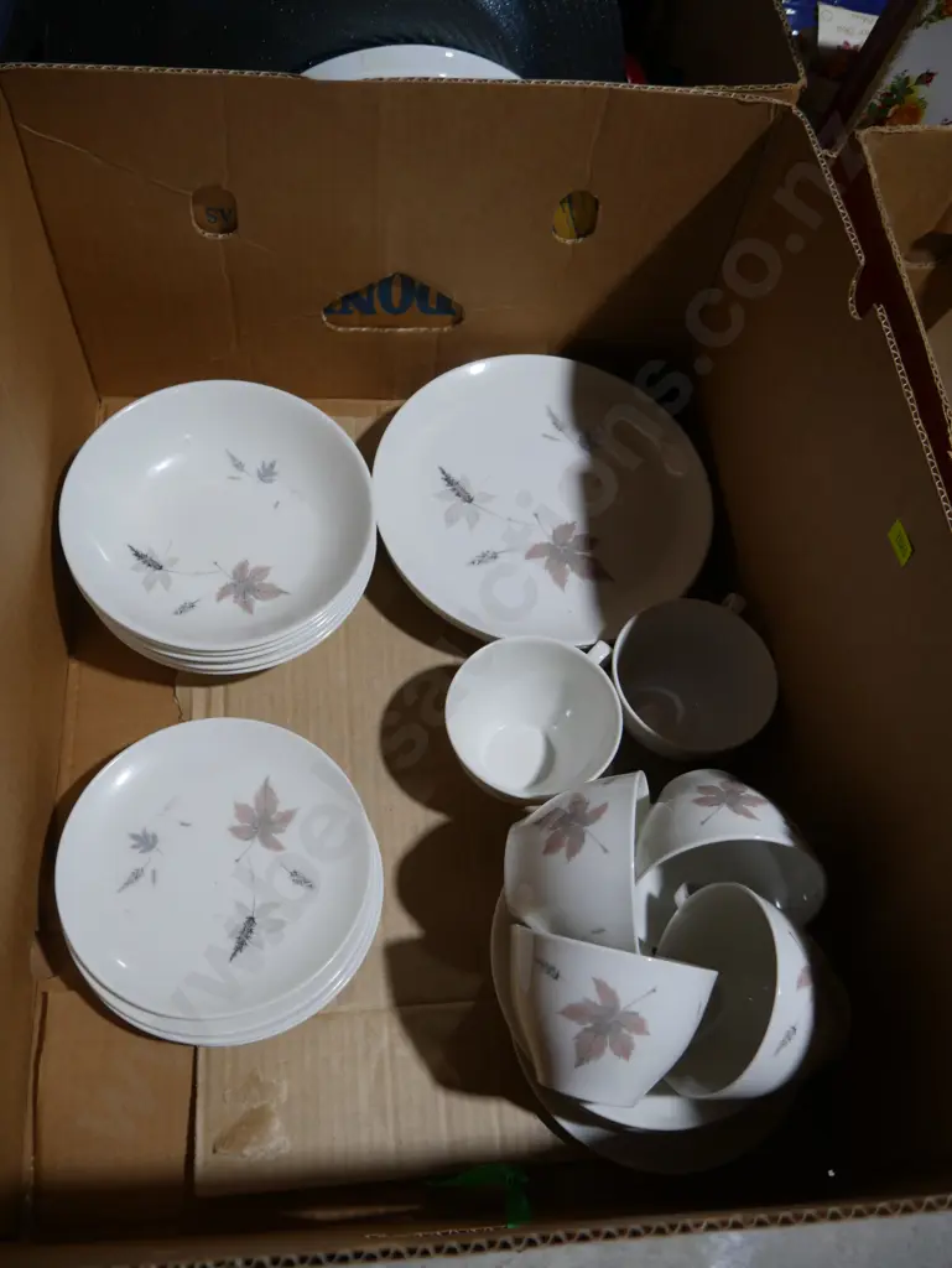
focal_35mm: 28
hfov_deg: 49.8
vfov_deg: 63.4
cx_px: 476
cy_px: 634
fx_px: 1026
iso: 200
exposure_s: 1/125
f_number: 3.5
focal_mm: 14
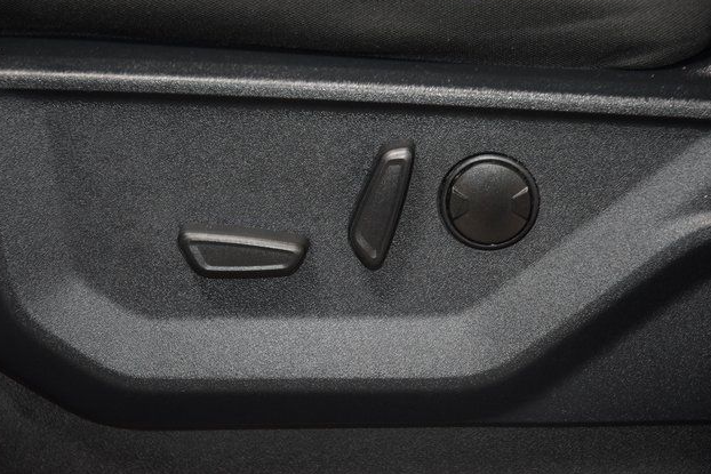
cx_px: 353
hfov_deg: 18.9
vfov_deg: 12.7
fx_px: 2133
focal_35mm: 108
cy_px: 236
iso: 2500
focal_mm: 70
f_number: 4.5
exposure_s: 1/40
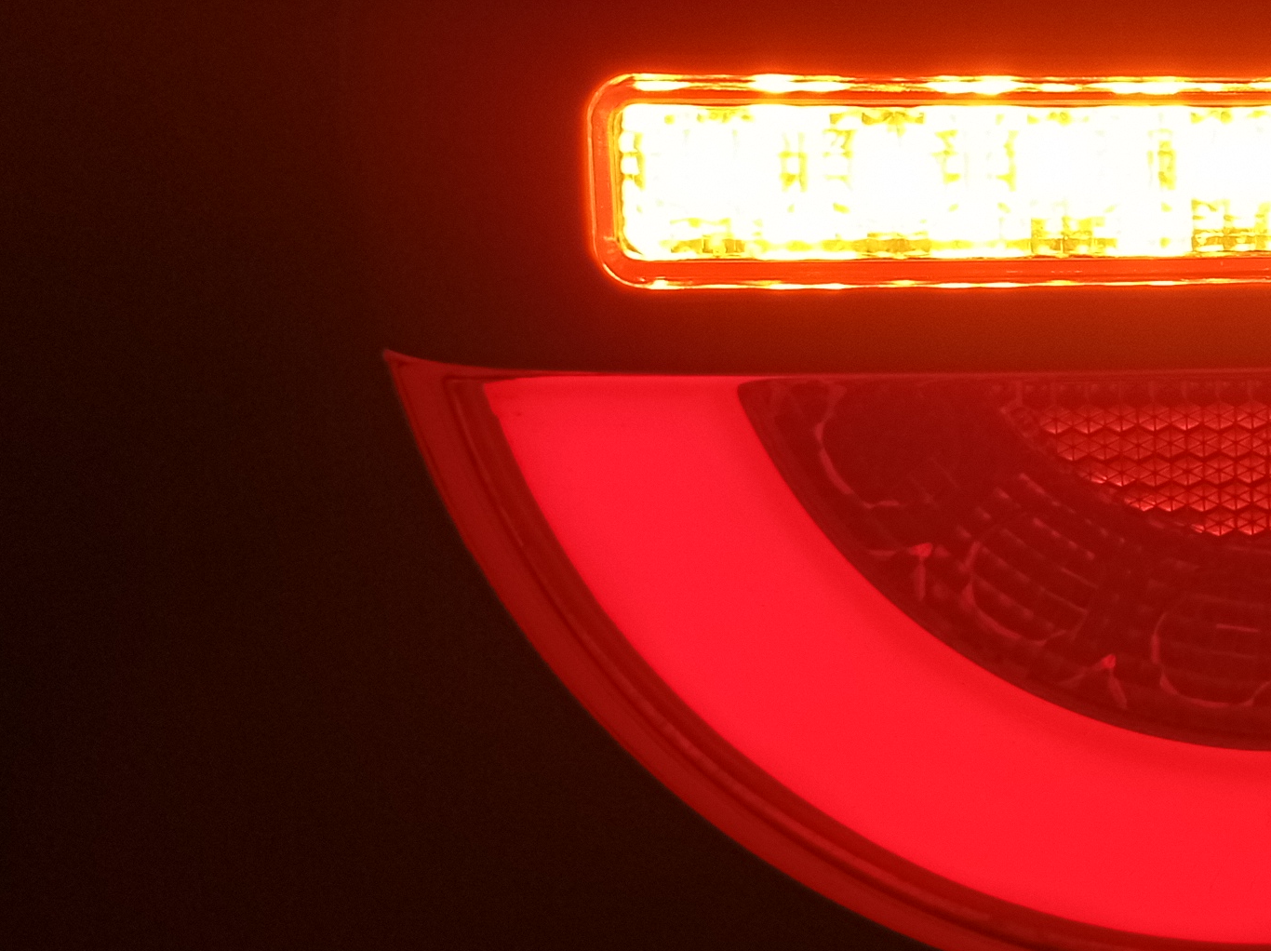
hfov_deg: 22.3
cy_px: 413
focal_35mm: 82
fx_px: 3008
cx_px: 1470
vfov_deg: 18.0
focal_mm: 4.7
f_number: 1.79
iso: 100
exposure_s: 1/771
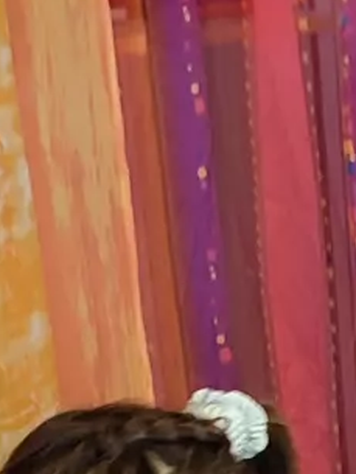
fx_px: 2069
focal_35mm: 151
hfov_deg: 9.2
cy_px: 993
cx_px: 732
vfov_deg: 11.6
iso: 312
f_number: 1.89
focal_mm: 5.89
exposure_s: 1/33
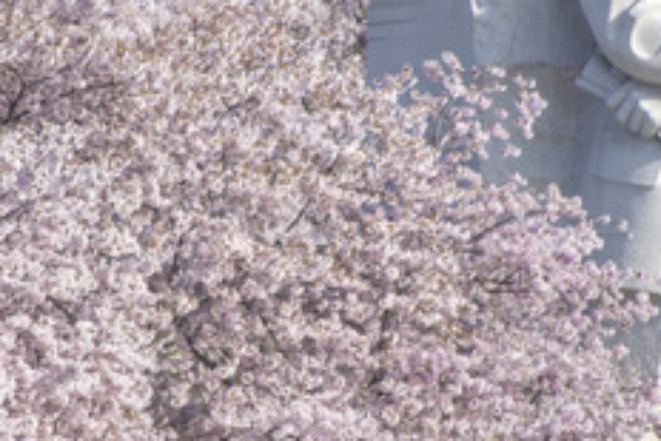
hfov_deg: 1.1
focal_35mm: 1842
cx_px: 390
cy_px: 105
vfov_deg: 0.7
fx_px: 33841
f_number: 5.6
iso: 125
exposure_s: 1/800
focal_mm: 500
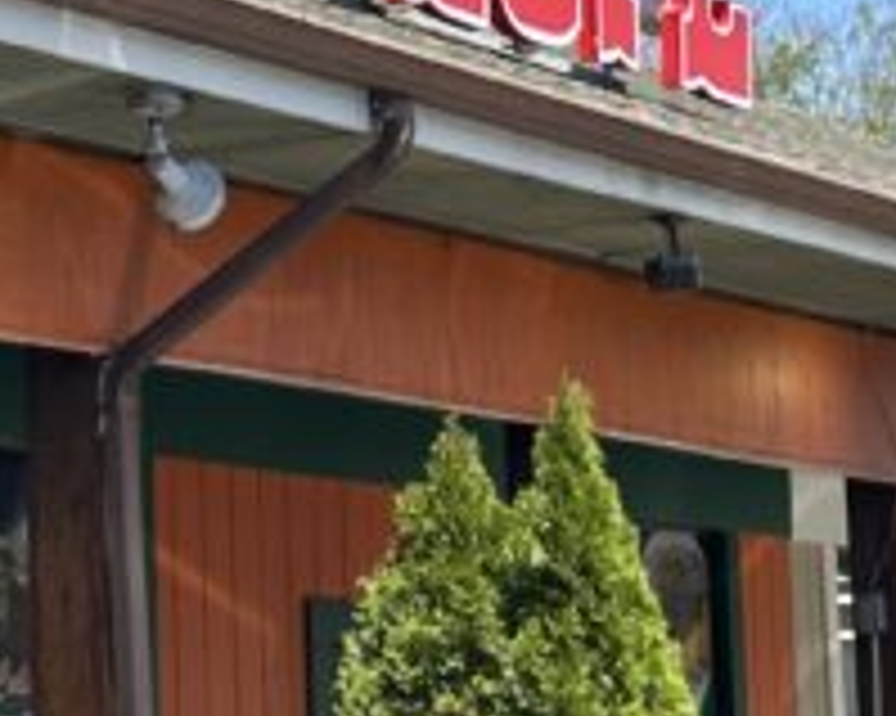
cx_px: -234
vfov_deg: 8.4
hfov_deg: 10.5
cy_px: -144
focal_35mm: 181
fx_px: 4797
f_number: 1.78
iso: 64
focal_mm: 6.86
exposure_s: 1/2732
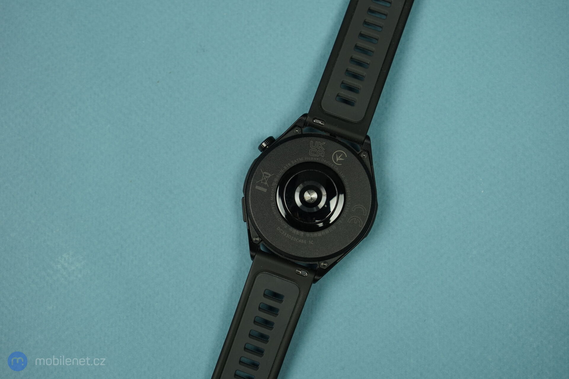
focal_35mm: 49
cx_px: 284
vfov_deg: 27.5
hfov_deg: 40.3
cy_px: 190
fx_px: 774
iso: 1000
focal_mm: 49
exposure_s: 1/200
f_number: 6.3
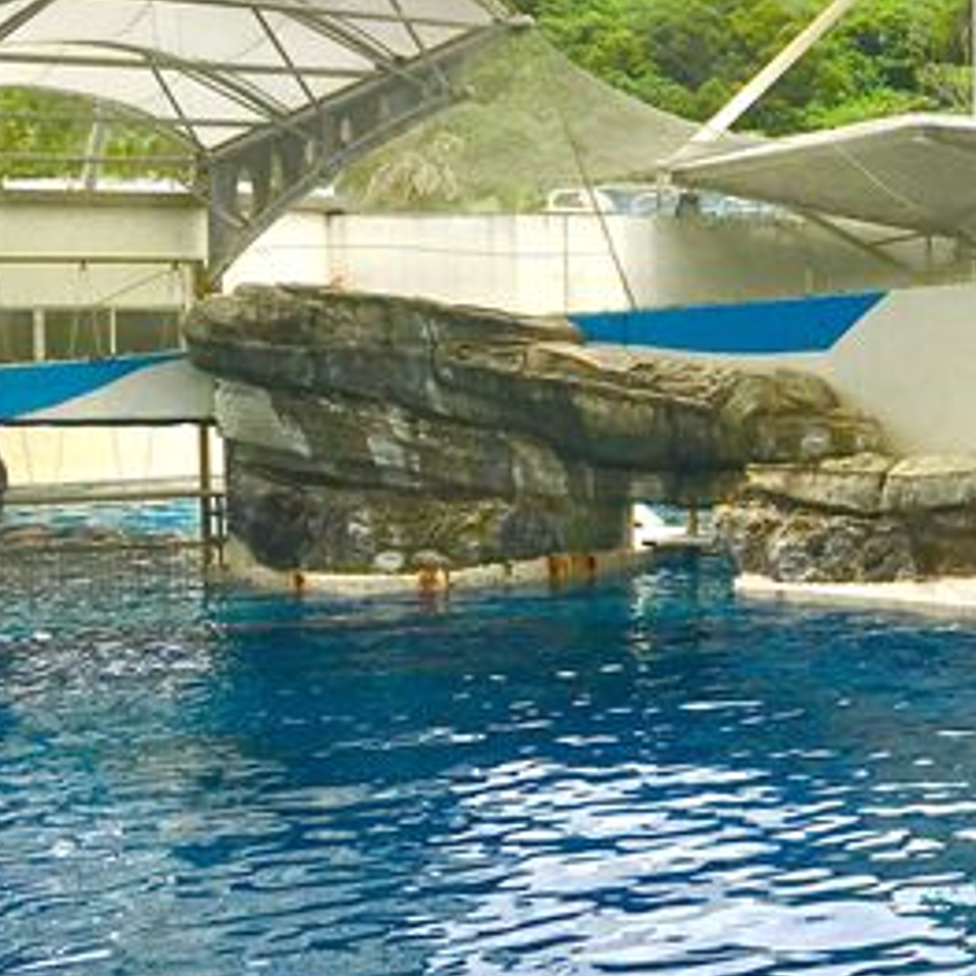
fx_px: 2488
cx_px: 1340
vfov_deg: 22.2
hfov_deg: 20.0
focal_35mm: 78
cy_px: 423
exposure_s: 1/1972
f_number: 2.2
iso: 25
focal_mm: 4.15
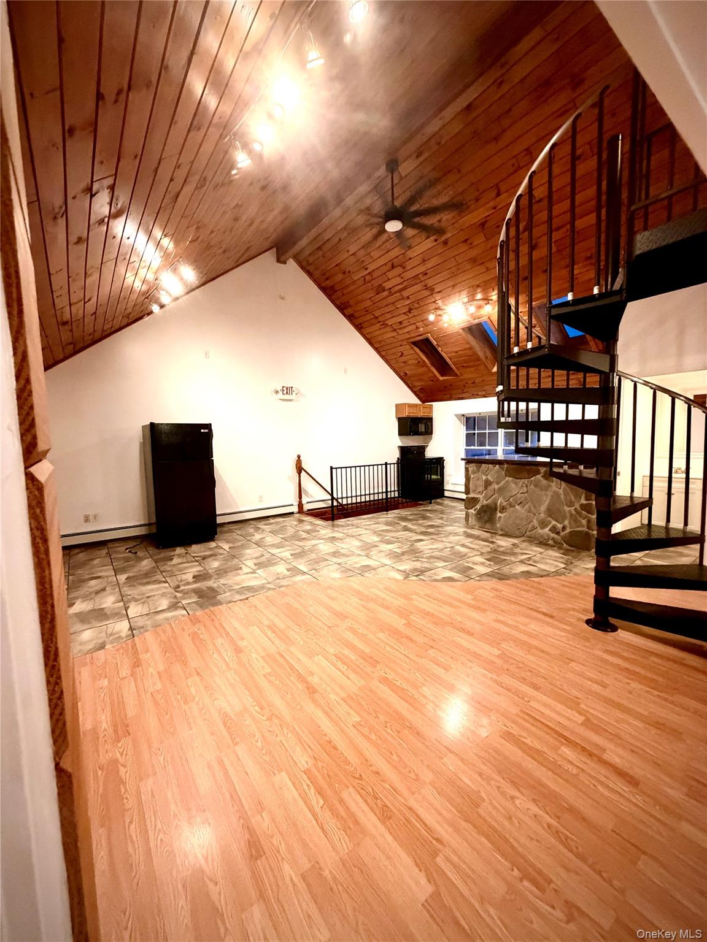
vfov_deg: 102.1
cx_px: 354
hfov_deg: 85.7
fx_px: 381
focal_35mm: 14
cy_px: 471
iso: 500
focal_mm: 2.22
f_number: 2.2
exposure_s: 1/60
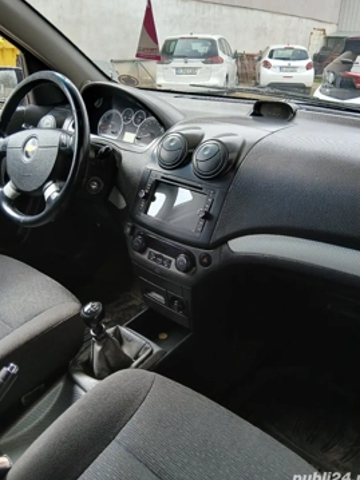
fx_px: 402
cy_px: 222
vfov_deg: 61.6
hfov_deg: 48.2
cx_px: 175
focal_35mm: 29
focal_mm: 3.98
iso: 25
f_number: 1.8
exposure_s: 1/101
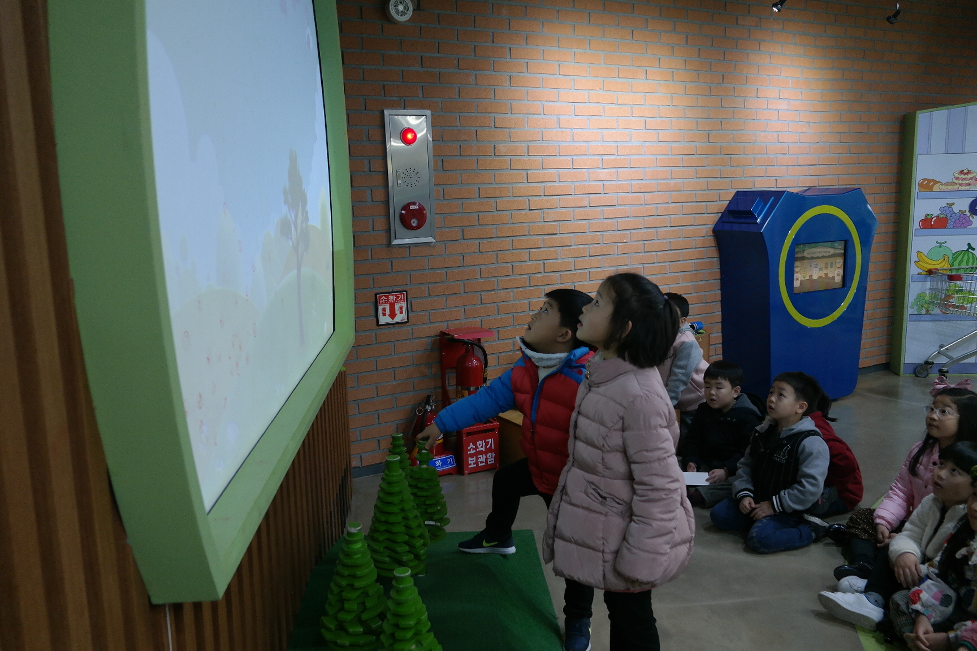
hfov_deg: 61.9
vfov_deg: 43.6
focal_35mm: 30
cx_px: 488
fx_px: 814
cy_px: 326
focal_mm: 20
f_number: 3.5
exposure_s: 1/40
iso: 800
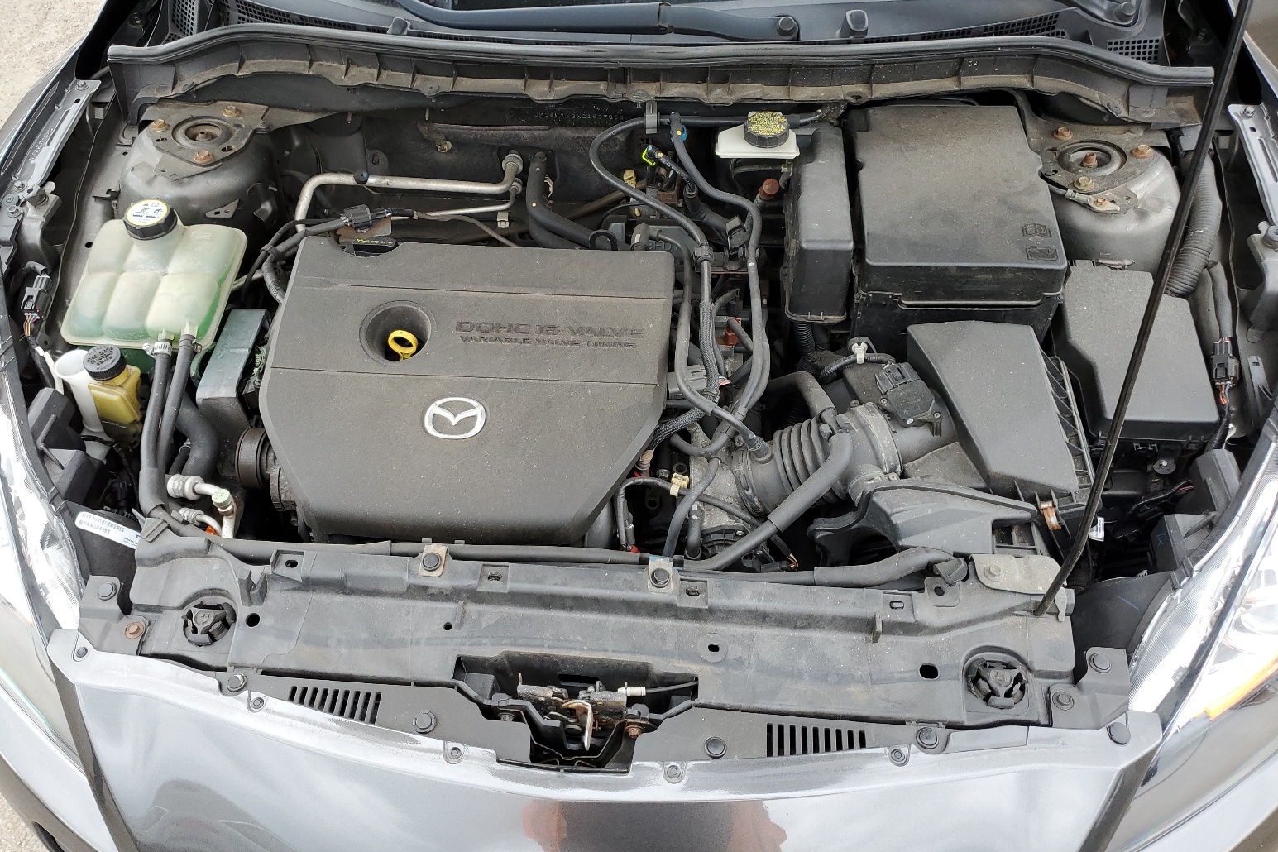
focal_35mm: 28
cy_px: 410
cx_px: 622
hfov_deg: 65.5
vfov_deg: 46.4
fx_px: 994
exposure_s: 1/145
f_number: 1.5
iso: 50
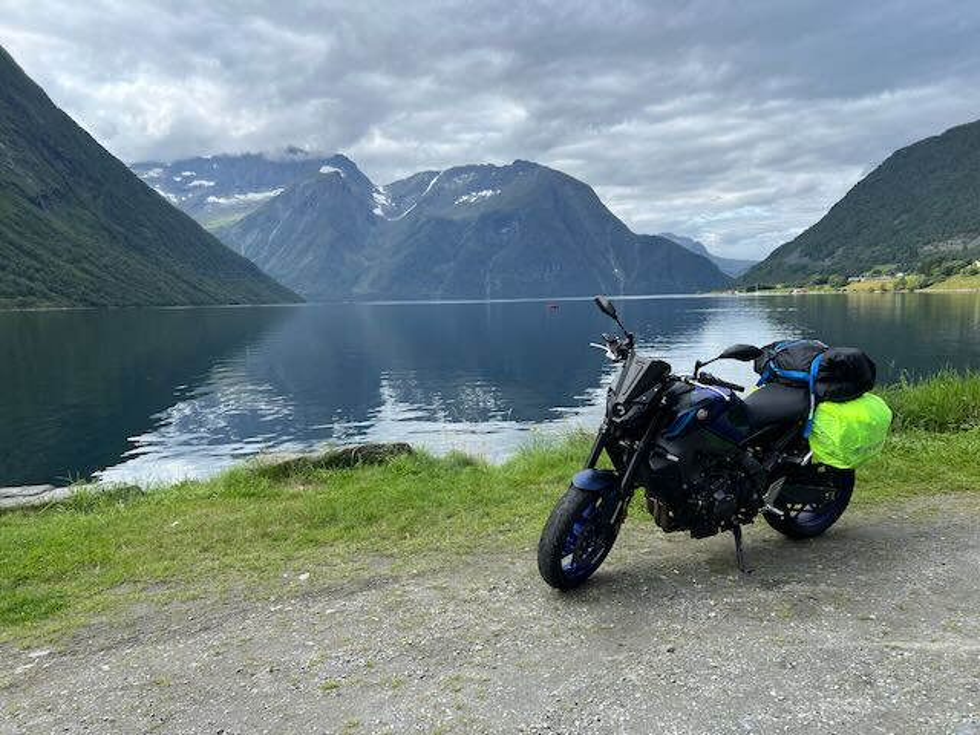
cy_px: 368
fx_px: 736
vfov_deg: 53.1
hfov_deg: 67.3
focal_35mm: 26
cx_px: 490
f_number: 1.5
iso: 50
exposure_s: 1/2299
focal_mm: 5.7
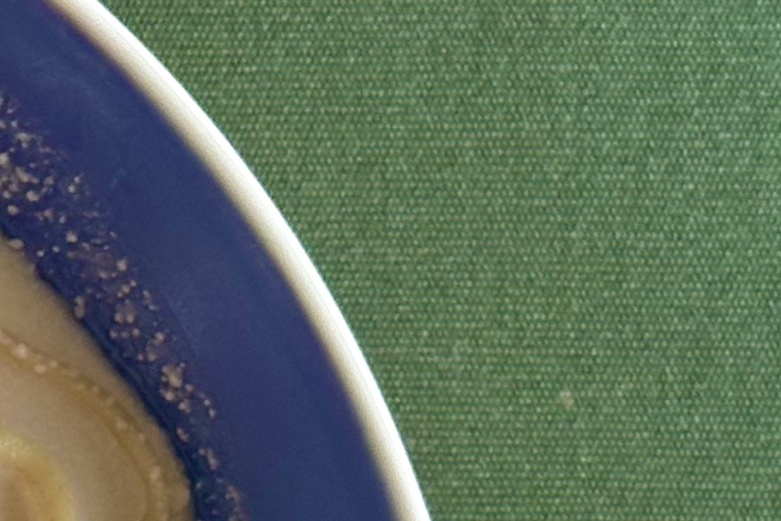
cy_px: 901
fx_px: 4793
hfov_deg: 8.8
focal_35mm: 221
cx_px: -766
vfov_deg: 6.1
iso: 50
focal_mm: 6.86
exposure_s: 1/50
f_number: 1.78
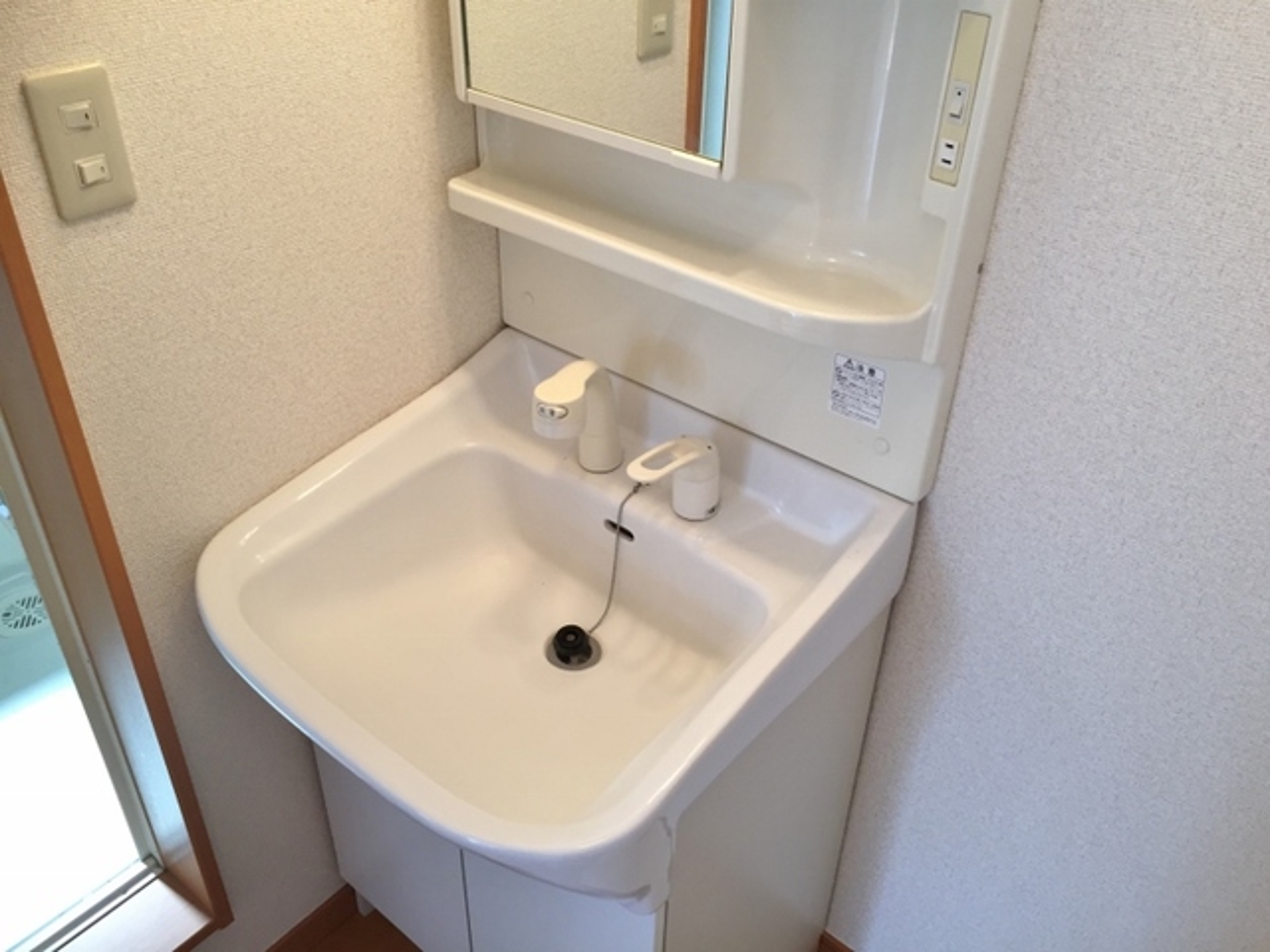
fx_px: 1064
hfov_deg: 61.7
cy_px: 476
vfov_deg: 48.2
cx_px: 635
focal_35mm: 29
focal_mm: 4.15
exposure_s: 1/33
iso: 32
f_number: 2.2
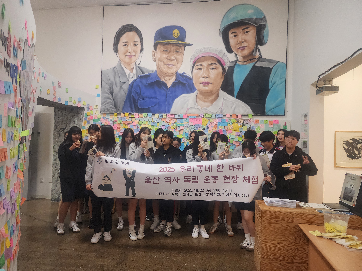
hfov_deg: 73.9
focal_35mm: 23
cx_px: 181
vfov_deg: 58.9
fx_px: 241
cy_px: 136
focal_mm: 6.4
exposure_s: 1/120
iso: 250
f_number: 1.8
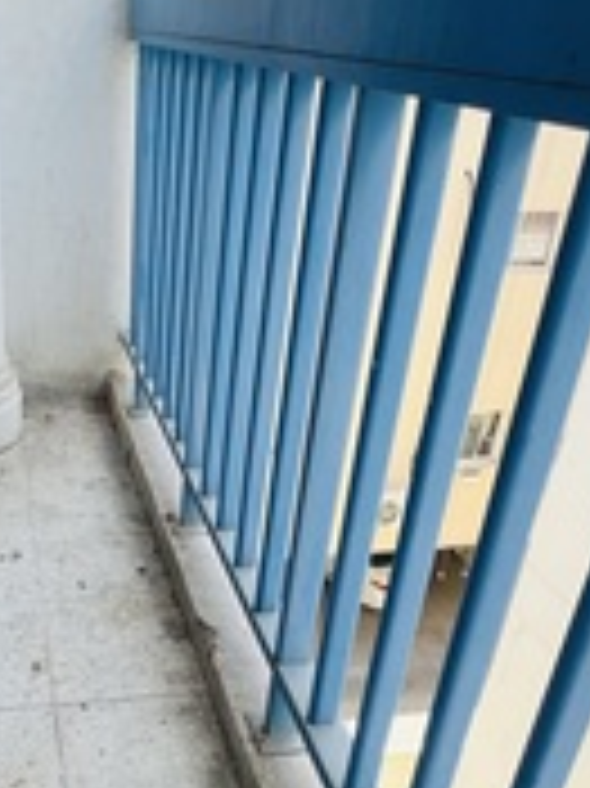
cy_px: 475
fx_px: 774
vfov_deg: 53.6
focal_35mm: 34
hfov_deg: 40.2
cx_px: 124
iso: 32
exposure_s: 1/254
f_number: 1.8
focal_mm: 1.57
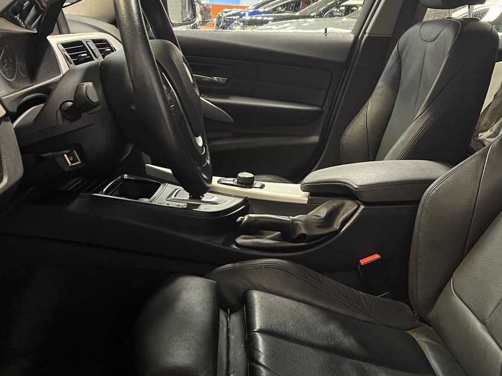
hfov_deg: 43.9
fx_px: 623
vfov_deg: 33.5
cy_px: 150
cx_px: 251
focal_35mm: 43
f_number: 1.6
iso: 500
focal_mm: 5.1
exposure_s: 1/33
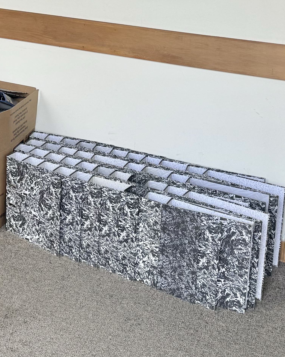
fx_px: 749
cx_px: -92
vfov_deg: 24.9
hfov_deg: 19.7
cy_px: -34
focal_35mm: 71
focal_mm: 6.76
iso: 50
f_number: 1.78
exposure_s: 1/121
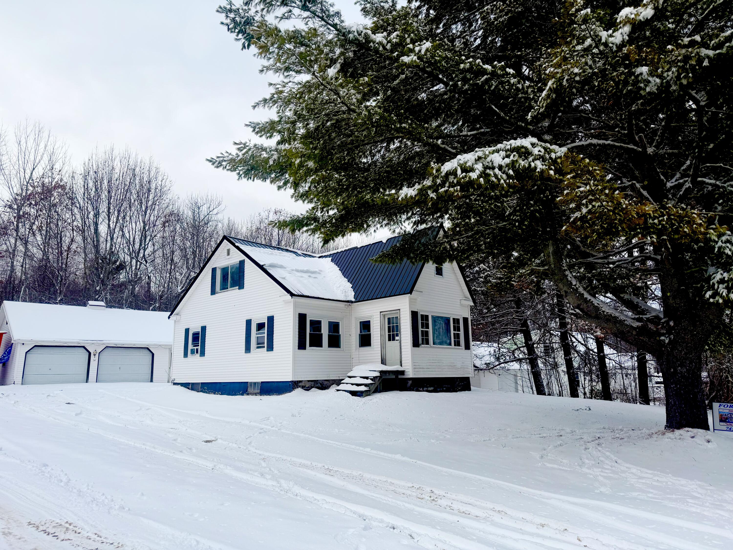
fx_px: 508
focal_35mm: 24
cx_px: 366
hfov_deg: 71.6
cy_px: 275
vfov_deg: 56.8
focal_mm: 6.76
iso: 80
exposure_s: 1/4167
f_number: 1.78
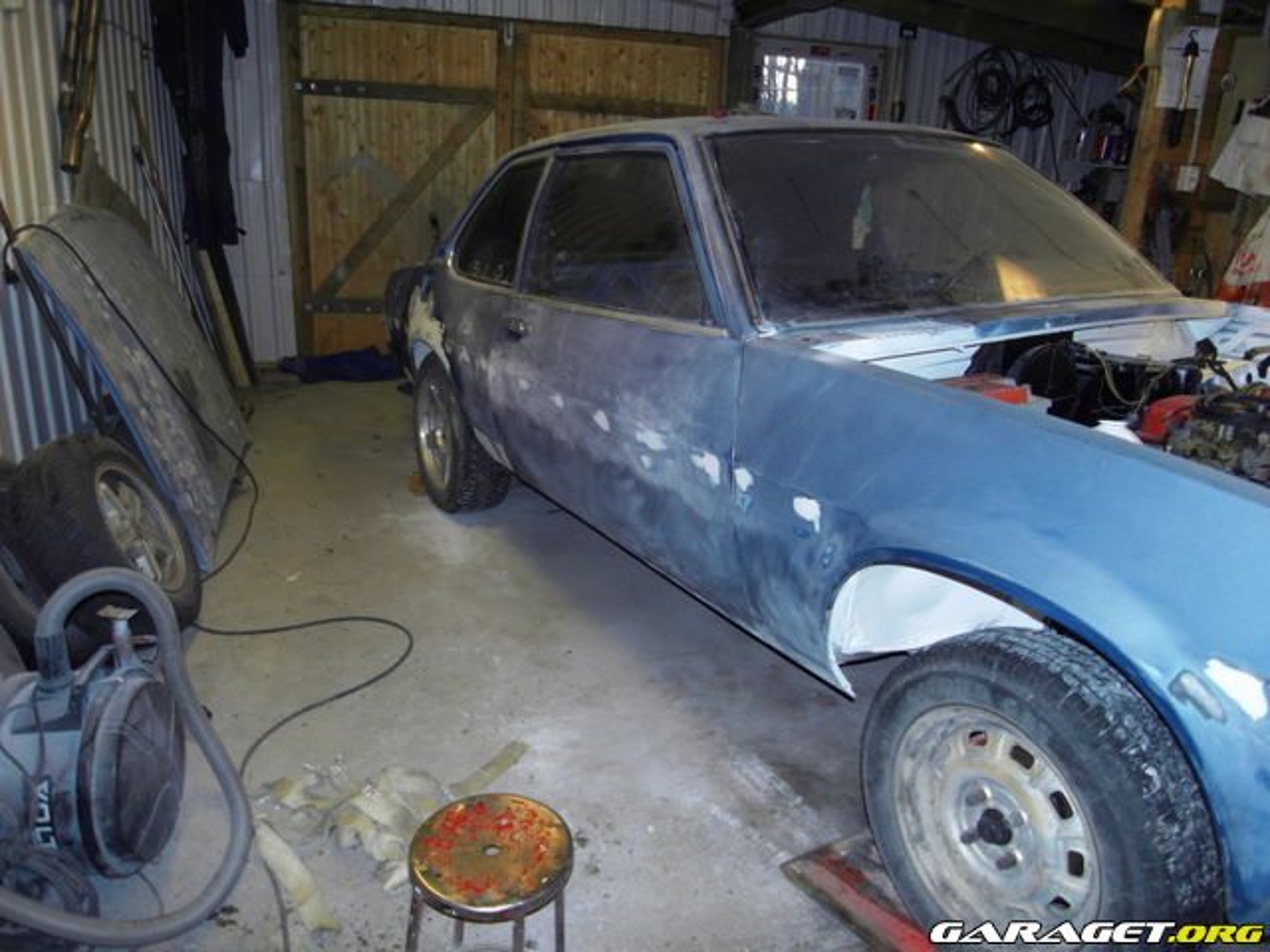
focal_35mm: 24
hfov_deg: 71.6
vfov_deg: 56.8
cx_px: 635
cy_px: 476
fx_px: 881
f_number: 2.8
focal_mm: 4.3
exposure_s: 1/40
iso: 100
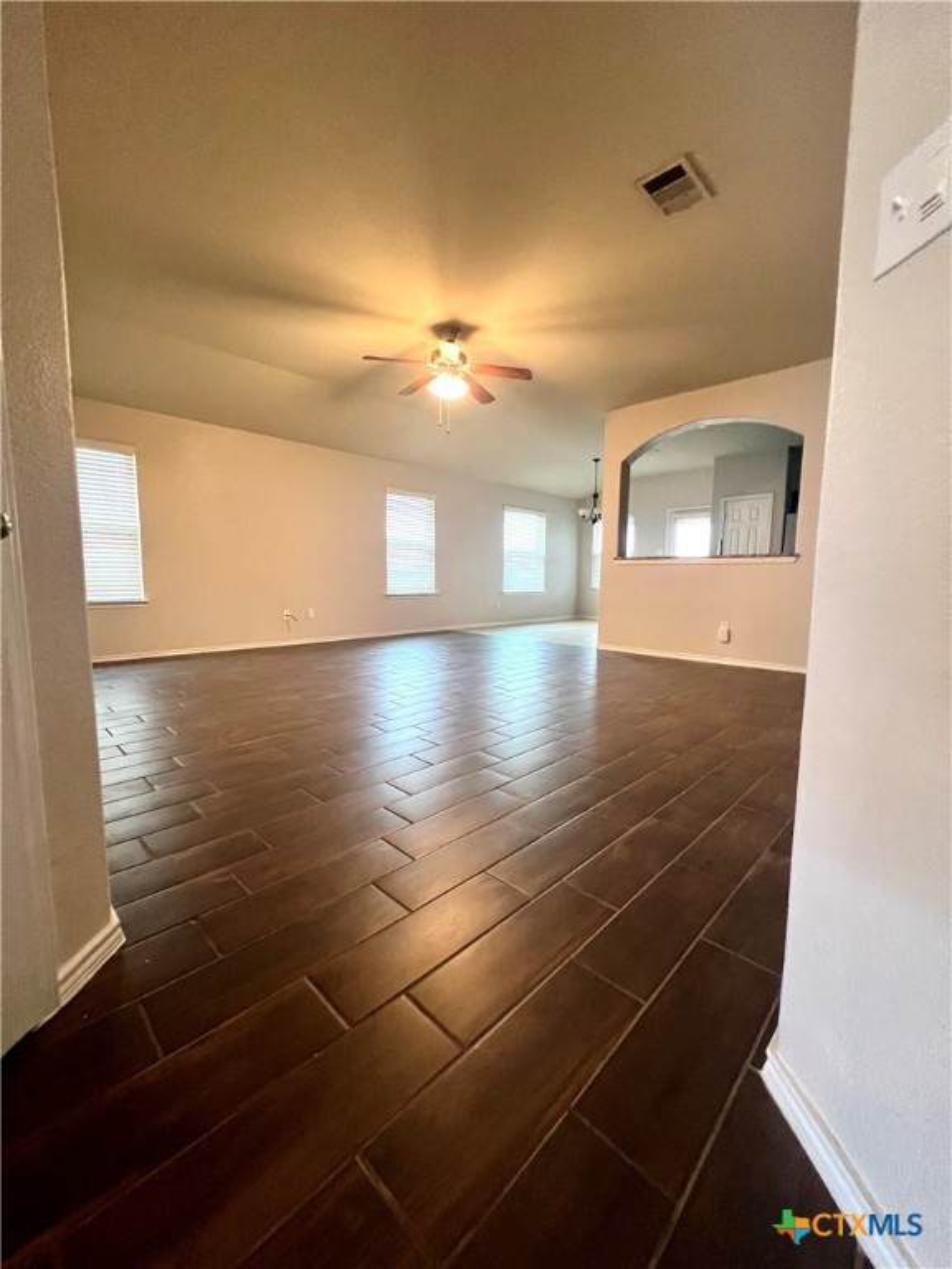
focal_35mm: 13
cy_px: 634
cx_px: 476
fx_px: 477
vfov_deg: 106.2
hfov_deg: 89.9
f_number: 1.8
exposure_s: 1/60
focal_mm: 1.57
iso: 500
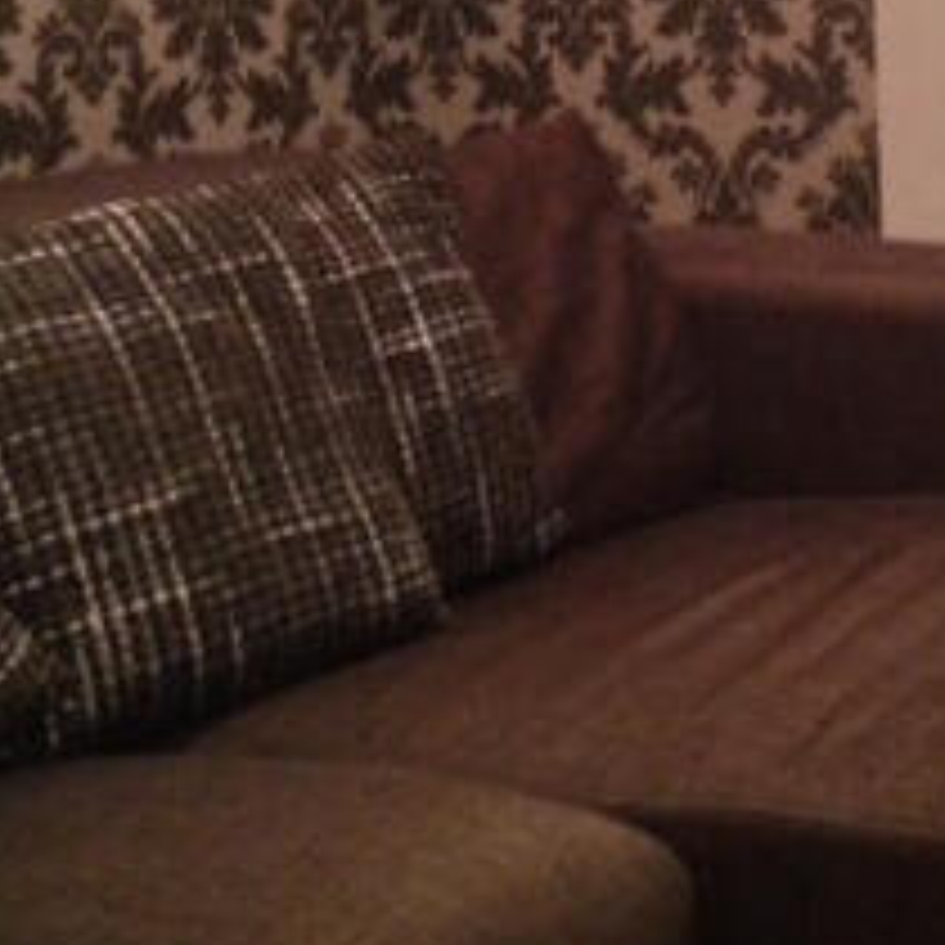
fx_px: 2502
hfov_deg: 21.3
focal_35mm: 81
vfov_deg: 20.7
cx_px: 623
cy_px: 11
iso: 400
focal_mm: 4.12
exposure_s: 1/15
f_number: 2.4
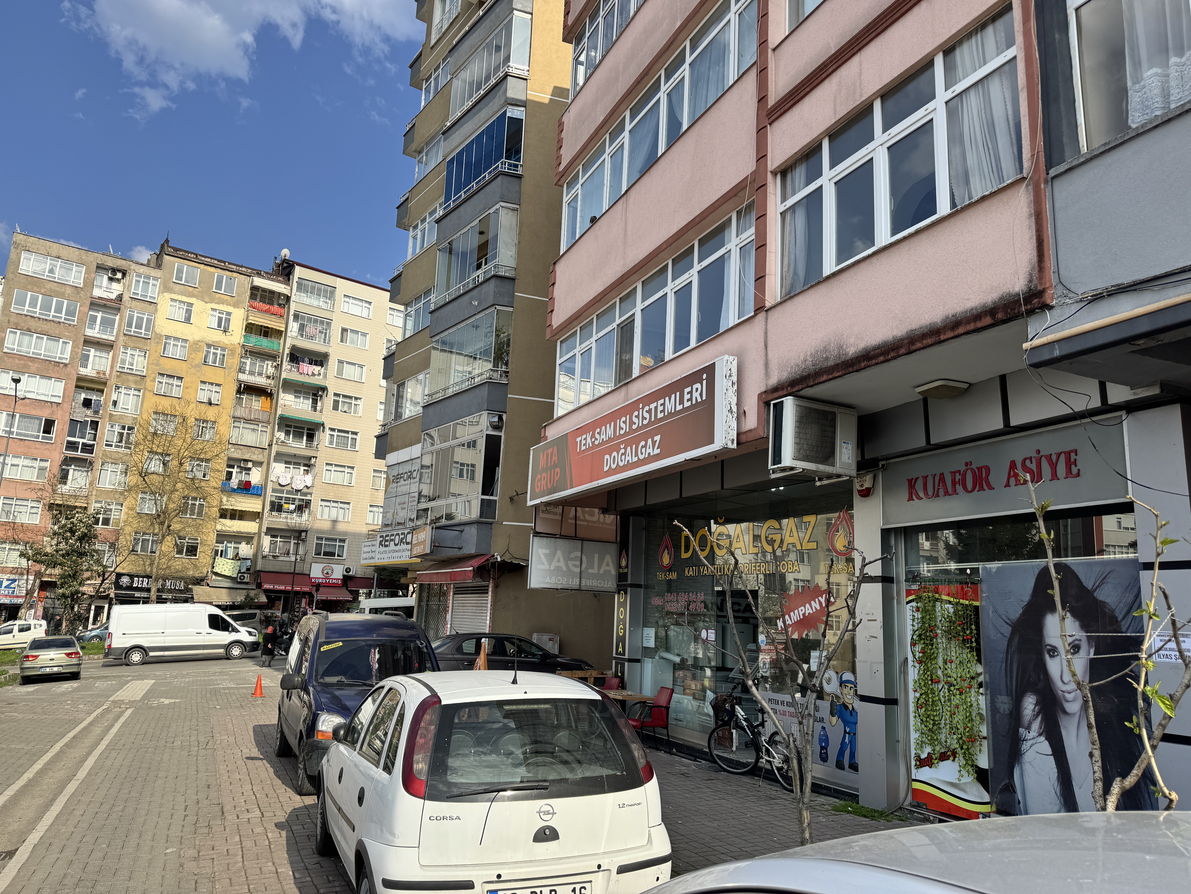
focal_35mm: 24
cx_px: 596
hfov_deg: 71.6
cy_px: 447
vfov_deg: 56.8
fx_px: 826
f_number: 1.78
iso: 80
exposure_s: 1/3802
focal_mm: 6.76
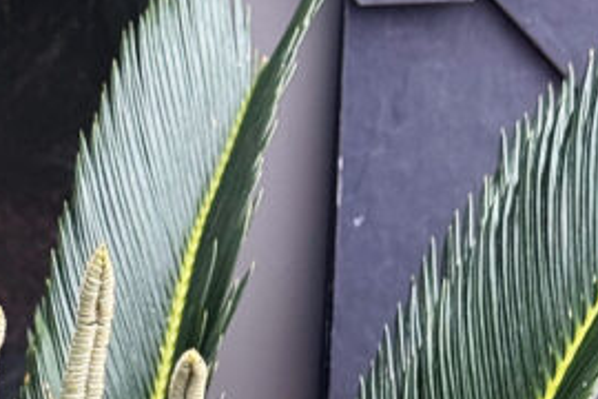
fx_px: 3139
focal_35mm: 189
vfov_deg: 6.7
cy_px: 1095
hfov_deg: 10.8
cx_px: -11
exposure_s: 1/239
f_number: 1.78
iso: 64
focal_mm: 6.76
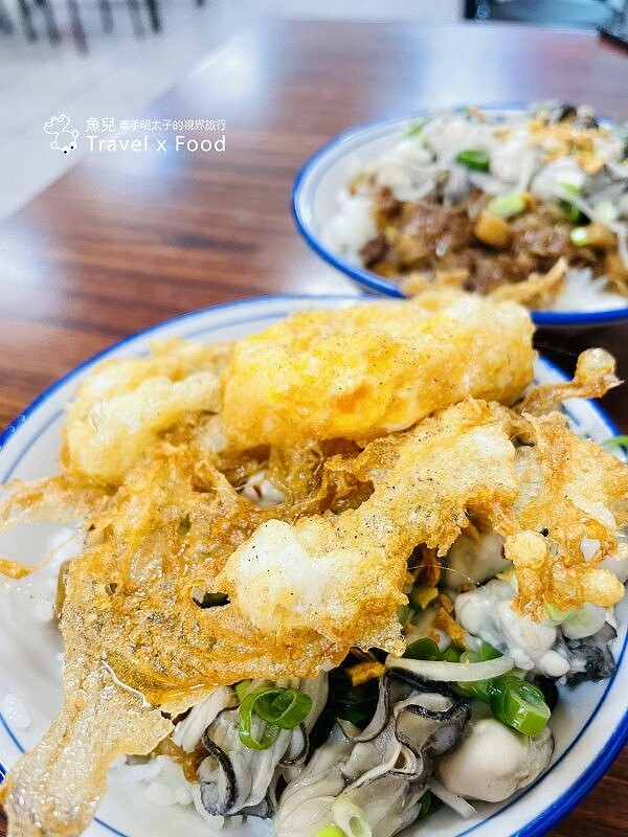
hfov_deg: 53.1
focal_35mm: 26
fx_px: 629
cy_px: 418
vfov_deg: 67.3
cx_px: 314
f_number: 1.6
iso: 250
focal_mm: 4.2
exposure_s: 1/60
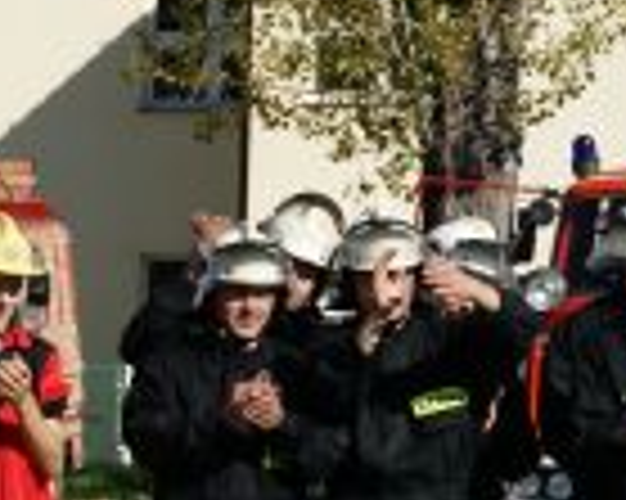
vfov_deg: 4.8
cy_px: 387
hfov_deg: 5.9
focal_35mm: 325
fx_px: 6017
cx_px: -207
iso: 100
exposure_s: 1/160
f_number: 11
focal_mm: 80
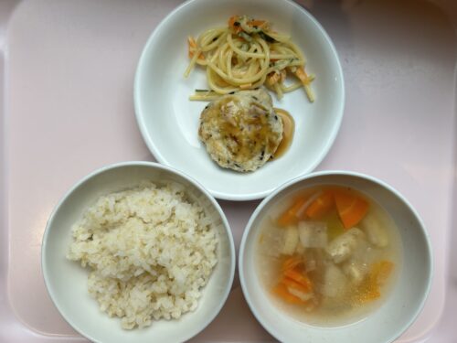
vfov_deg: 53.1
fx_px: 343
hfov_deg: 67.3
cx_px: 228
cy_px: 172
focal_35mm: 26
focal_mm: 5.7
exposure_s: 1/121
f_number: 1.5
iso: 40
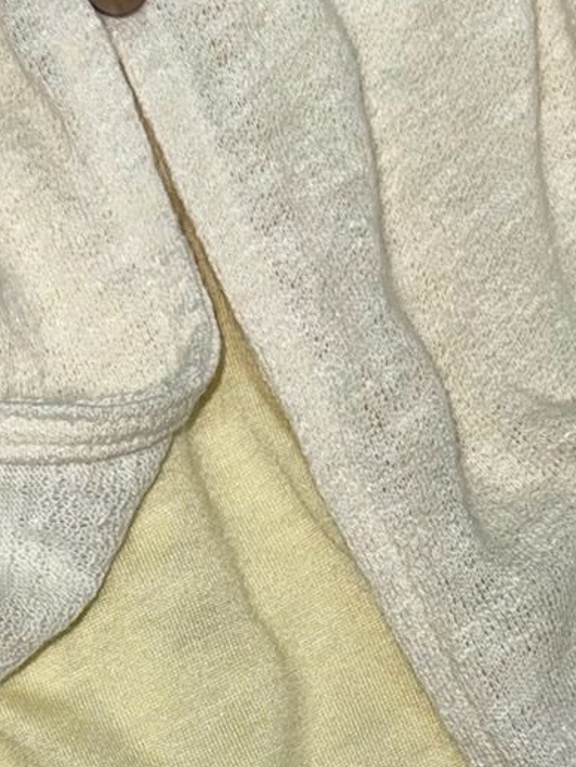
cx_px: 229
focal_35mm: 95
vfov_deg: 19.9
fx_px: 2107
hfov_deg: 15.6
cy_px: 800
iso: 50
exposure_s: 1/79
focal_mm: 6.76
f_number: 1.78
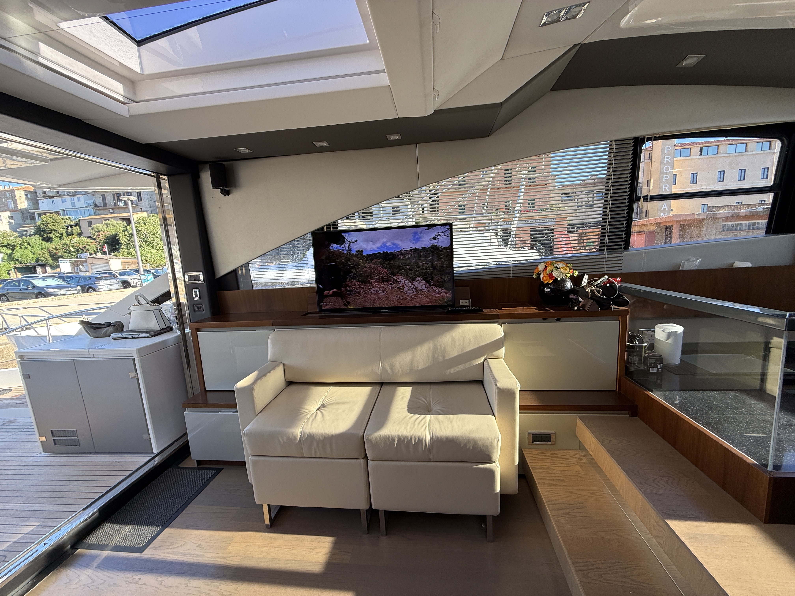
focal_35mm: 14
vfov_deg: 85.7
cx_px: 398
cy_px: 298
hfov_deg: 102.1
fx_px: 322
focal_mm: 2.22
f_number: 2.2
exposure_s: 1/140
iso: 50
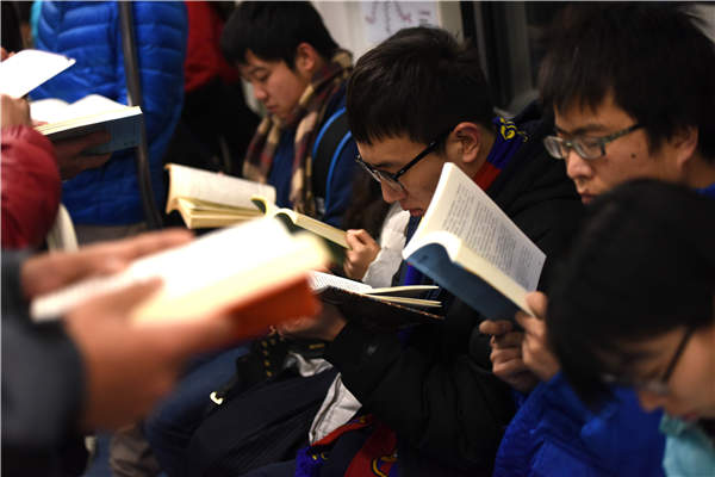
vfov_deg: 19.5
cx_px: 358
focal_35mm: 70
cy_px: 238
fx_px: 1390
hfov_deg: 28.8
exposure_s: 1/200
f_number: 2.8
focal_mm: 70
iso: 1600
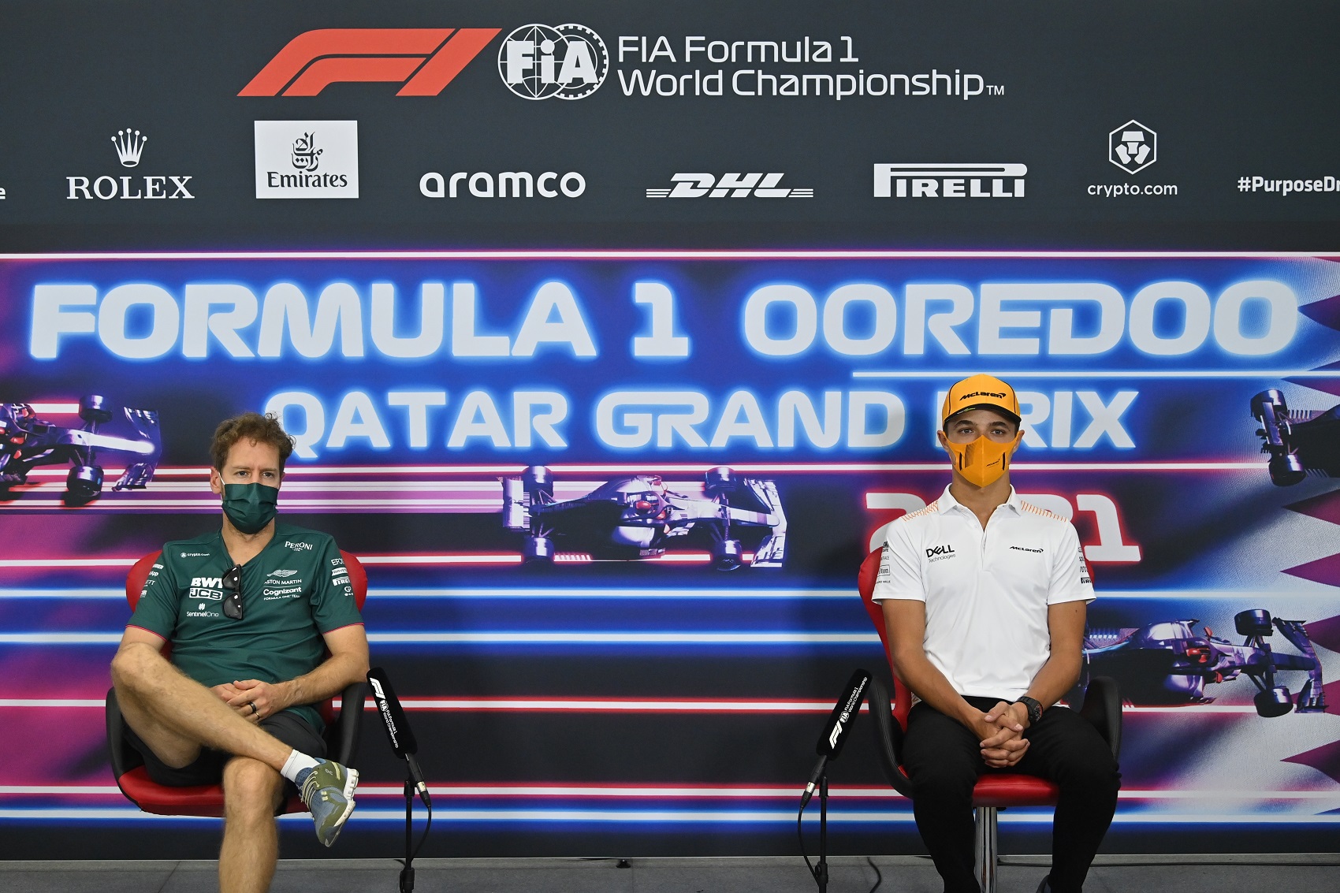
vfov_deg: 19.5
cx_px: 670
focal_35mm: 70
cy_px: 446
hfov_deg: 28.8
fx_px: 2605
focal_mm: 70
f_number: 4
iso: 3200
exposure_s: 1/640
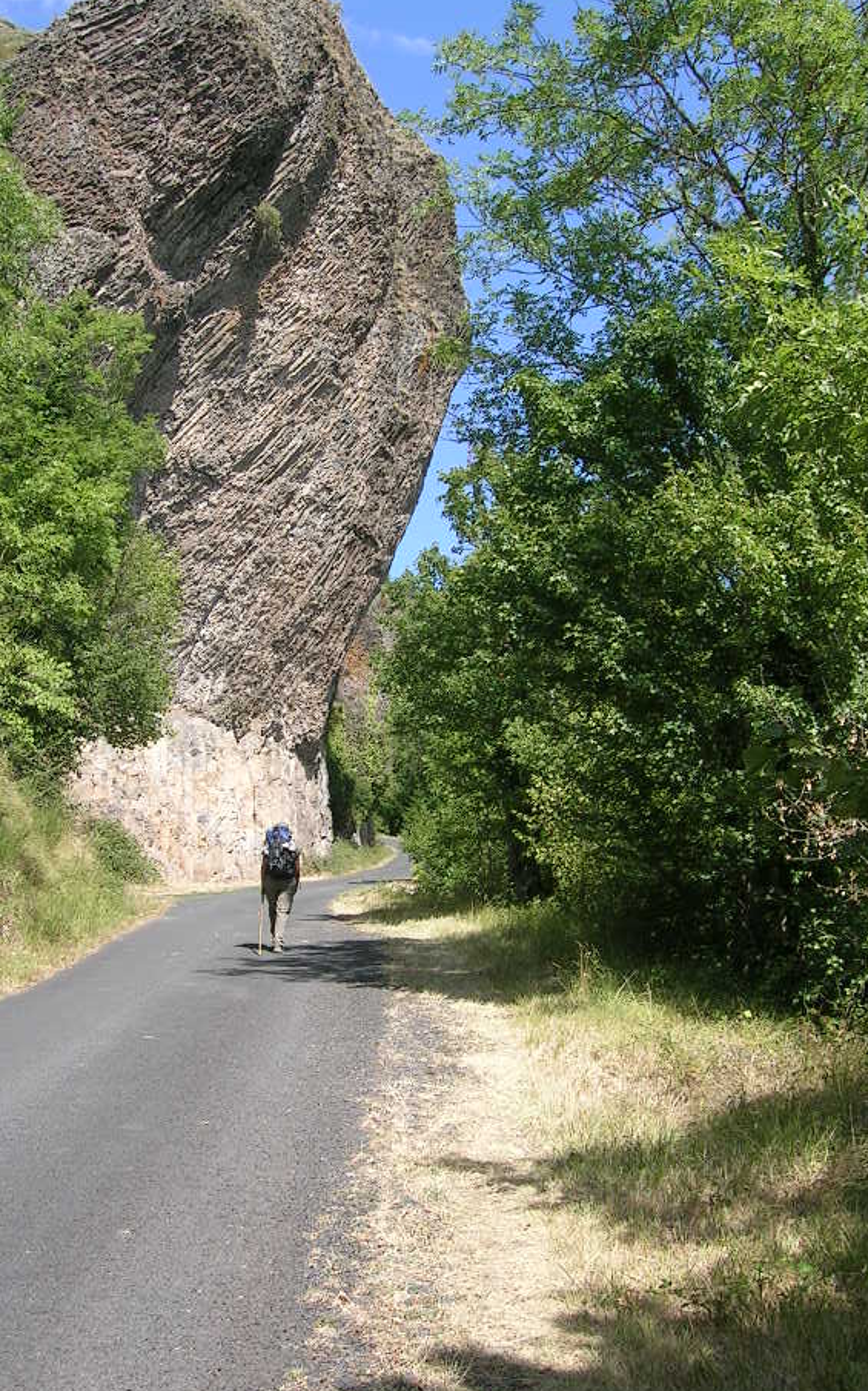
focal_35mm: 42
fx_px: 1591
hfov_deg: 30.5
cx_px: 418
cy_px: 722
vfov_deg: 47.2
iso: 50
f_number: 4.8
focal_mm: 5.4
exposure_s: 1/214
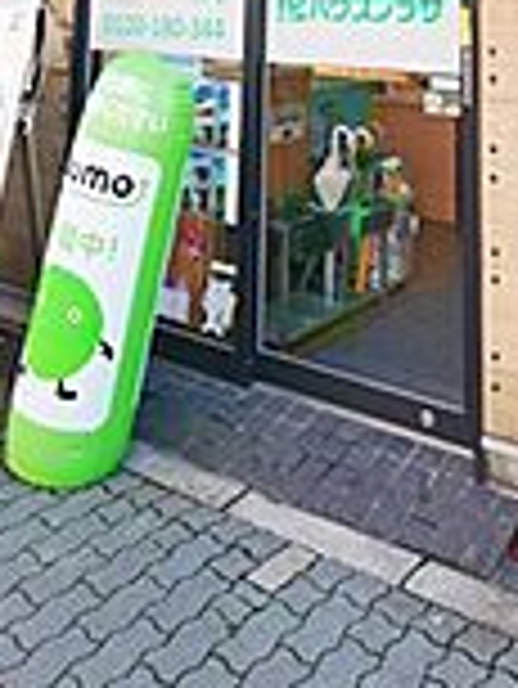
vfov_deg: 34.3
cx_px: 351
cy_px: -139
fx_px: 877
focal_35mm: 44
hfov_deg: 32.6
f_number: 4.5
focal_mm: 7
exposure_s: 1/125
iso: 200
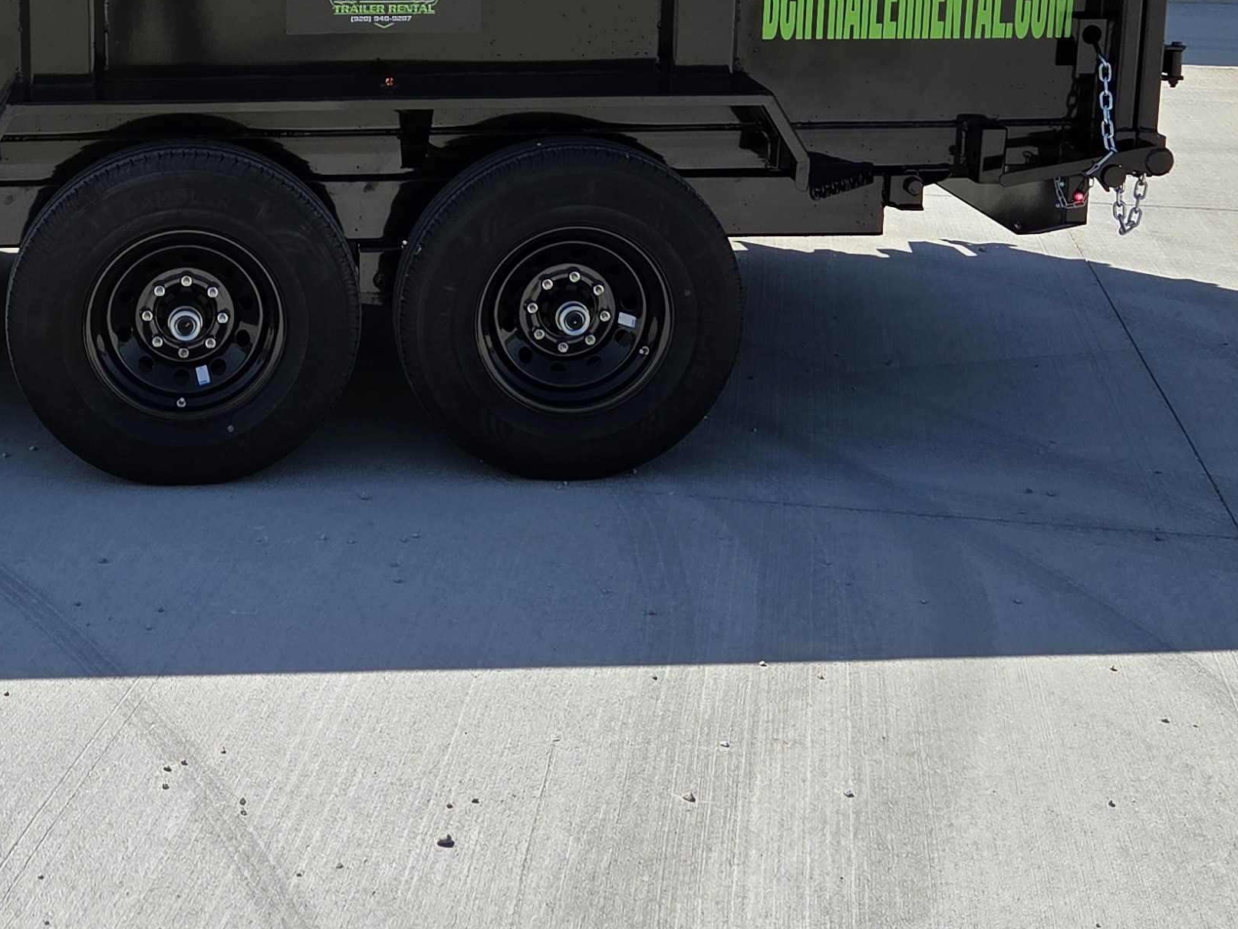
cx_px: 311
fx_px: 2039
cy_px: 124
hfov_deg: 33.1
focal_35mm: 57
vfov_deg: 25.0
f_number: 1.8
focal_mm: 5.4
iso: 80
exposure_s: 1/4885
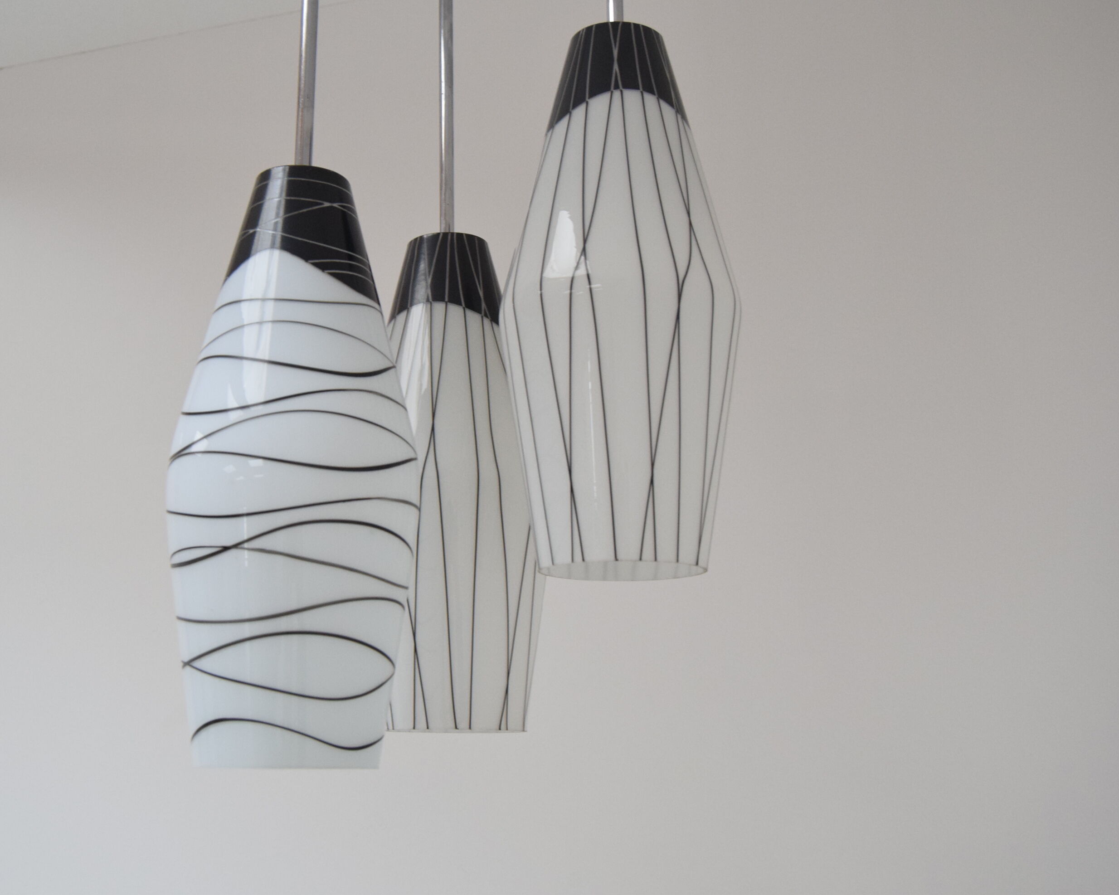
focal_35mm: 41
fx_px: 1358
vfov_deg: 36.5
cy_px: 443
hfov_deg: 44.6
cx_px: 468
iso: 1600
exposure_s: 1/100
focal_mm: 24
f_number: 5
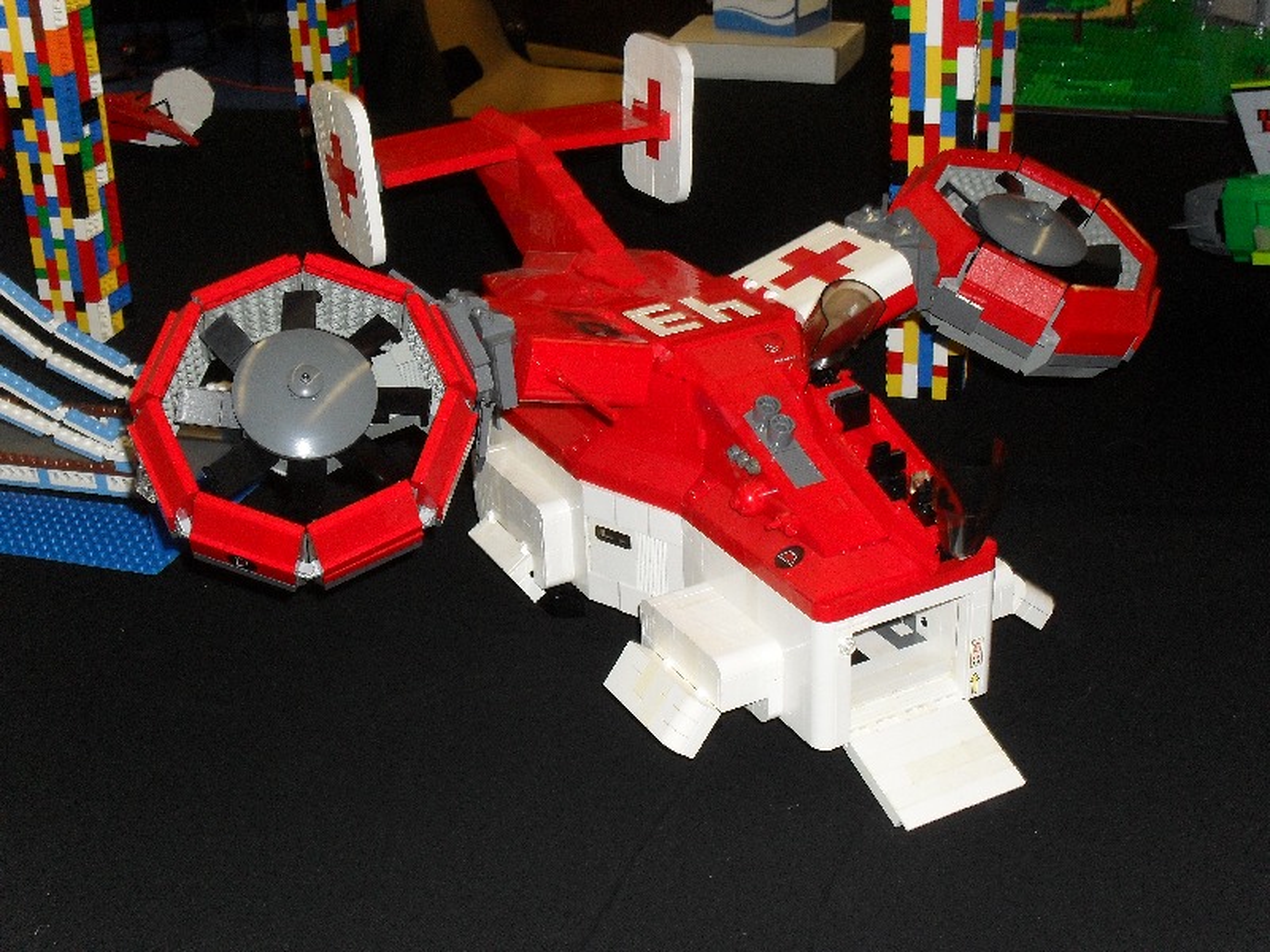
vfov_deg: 29.7
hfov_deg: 38.9
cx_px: 635
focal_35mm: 49
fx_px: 1798
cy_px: 476
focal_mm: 8.7
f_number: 3.9
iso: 200
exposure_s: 1/45
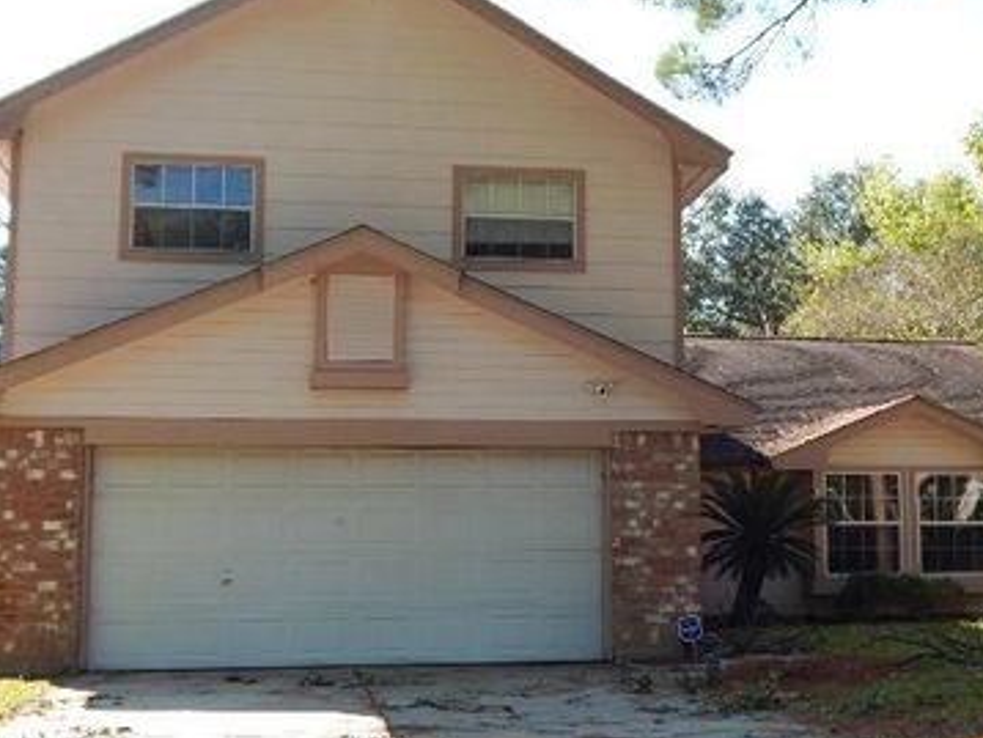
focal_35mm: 53
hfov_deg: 36.0
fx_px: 1506
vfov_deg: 27.6
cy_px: 350
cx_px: 596
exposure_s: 1/400
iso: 125
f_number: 3.4
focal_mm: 6.8
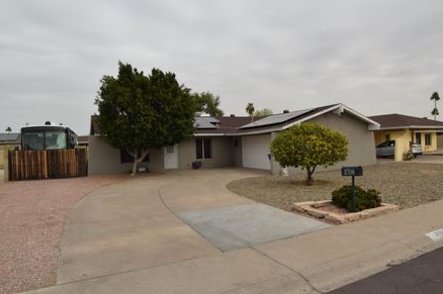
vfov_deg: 53.0
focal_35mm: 24
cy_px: 153
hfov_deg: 73.5
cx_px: 248
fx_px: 295
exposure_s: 1/200
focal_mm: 14
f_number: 10
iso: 100
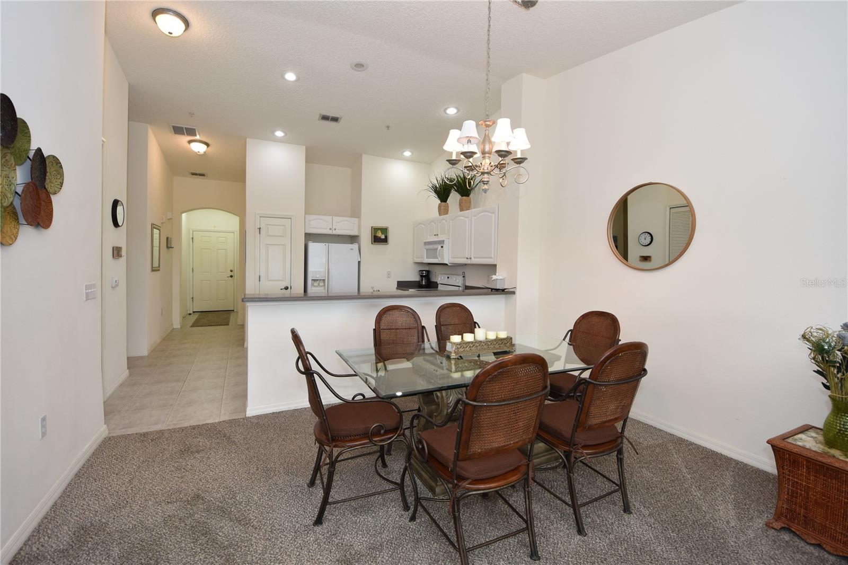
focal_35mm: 15
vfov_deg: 77.3
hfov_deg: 100.4
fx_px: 353
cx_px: 424
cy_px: 282
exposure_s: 1/60
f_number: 4
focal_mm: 10
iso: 400
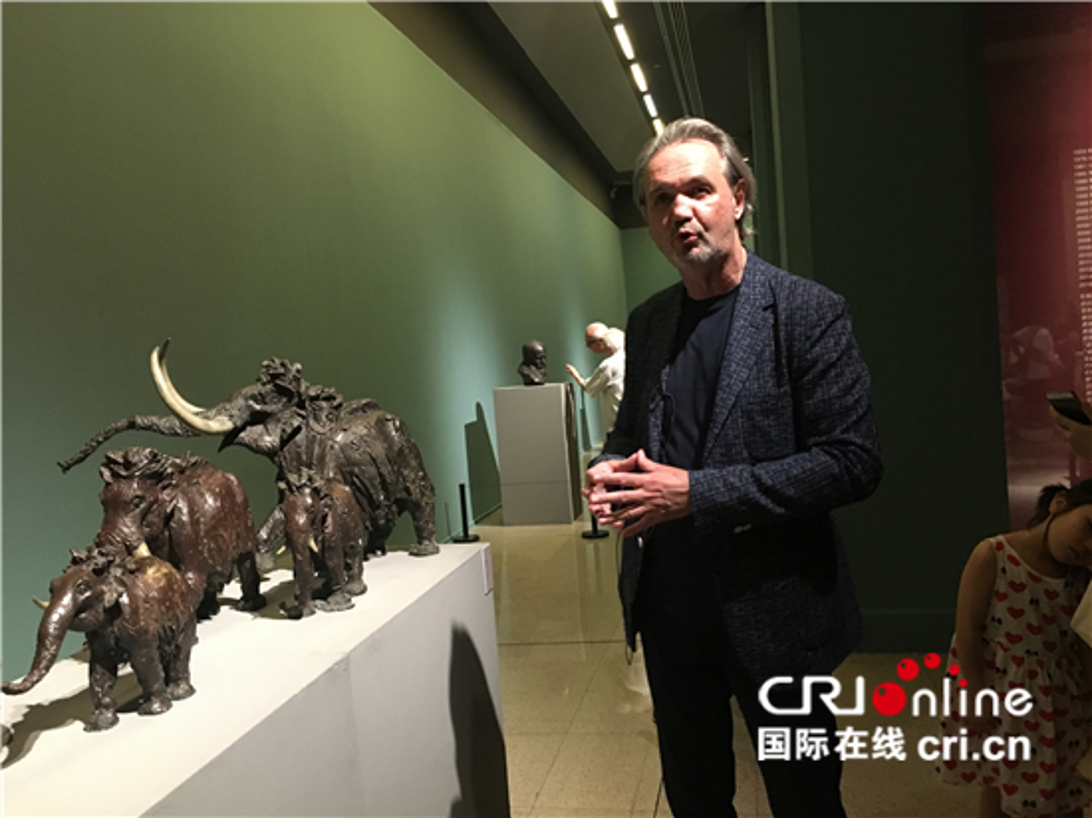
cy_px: 409
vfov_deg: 48.2
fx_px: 914
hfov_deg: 61.7
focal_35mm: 29
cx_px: 546
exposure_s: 1/17
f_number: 2.2
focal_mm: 4.15
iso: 250
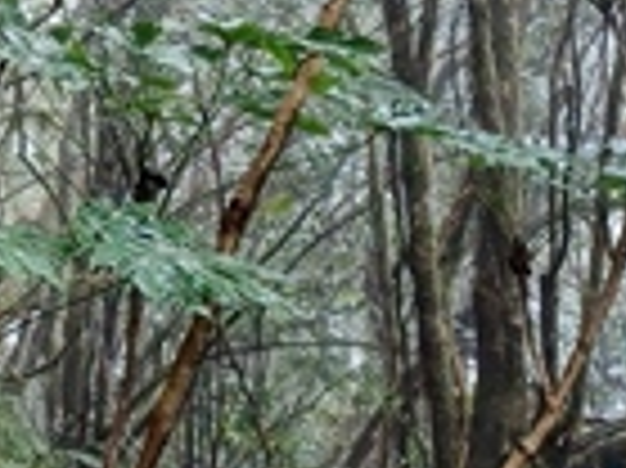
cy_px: -180
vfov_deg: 13.1
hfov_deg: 17.2
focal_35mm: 108
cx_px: -167
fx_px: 1951
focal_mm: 4.6
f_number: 1.8
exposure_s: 1/59
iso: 125
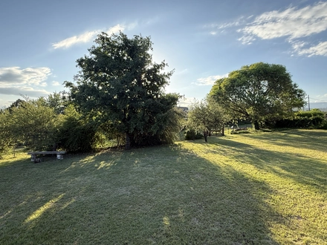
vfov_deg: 85.7
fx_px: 132
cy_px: 122
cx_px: 164
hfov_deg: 102.1
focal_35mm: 14
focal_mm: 2.22
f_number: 2.2
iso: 64
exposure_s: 1/631
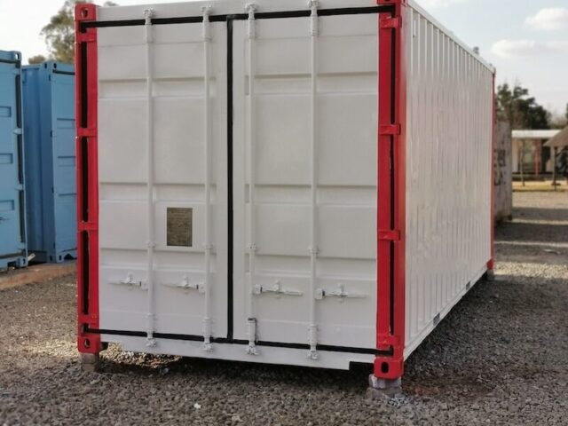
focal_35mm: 54
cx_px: 284
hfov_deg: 35.5
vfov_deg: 27.0
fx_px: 886
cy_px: 213
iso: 50
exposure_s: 1/1783
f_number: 2.8
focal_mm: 5.56
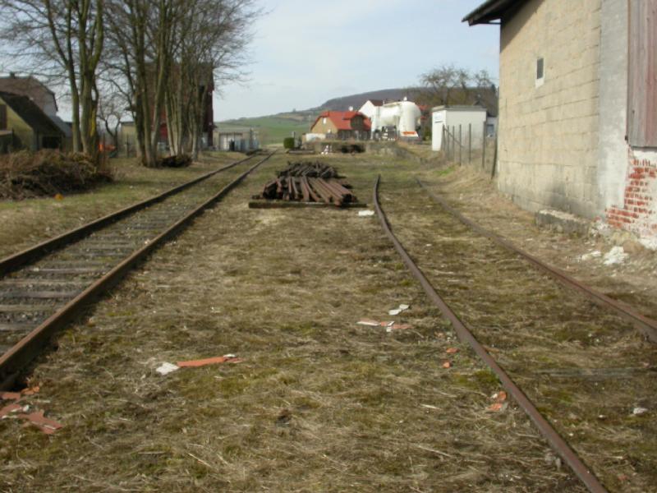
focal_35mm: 38
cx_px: 328
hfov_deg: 49.0
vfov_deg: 37.7
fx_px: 721
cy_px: 246
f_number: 5.3
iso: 100
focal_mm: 7.85
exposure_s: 1/611
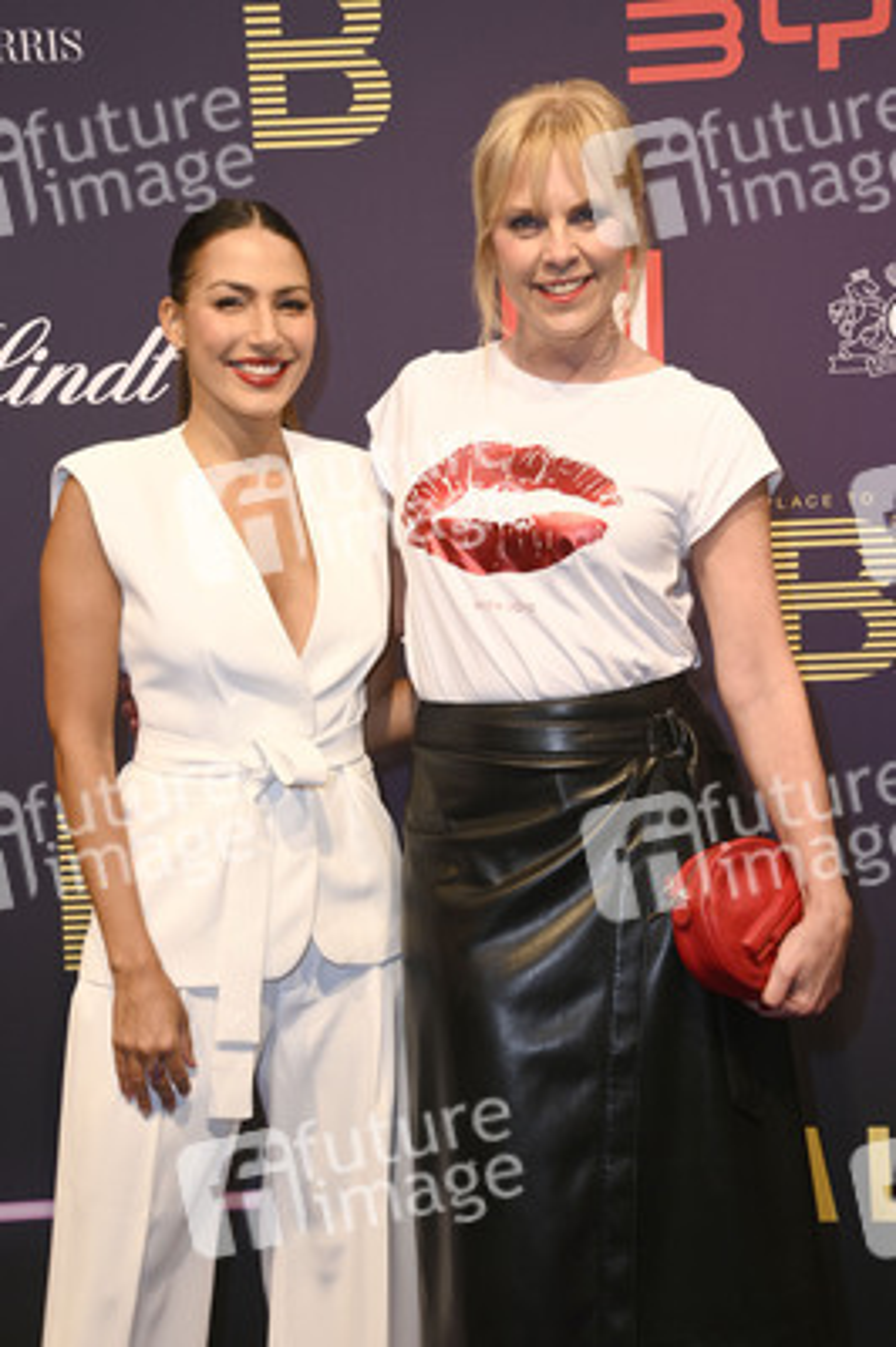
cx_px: 448
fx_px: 2094
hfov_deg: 24.2
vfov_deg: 35.7
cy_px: 674
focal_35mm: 56
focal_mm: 56
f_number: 6.3
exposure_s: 1/250
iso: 500
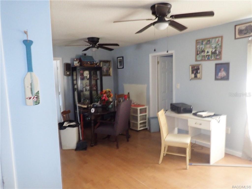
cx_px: 126
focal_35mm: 25
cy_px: 94
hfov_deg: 69.4
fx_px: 182
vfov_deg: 54.9
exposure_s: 1/25
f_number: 2
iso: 800
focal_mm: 4.5
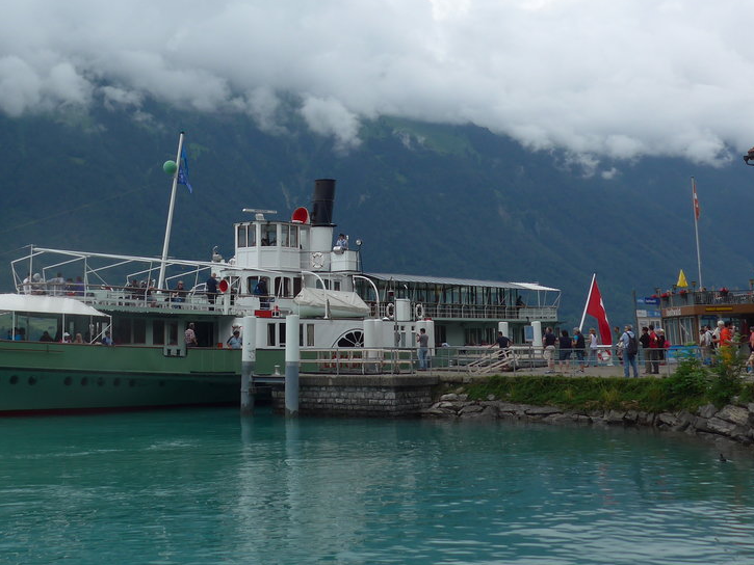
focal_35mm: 48
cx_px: 207
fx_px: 1046
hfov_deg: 38.8
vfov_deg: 30.0
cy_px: 170
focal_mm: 6
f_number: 2.8
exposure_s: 1/1600
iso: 80
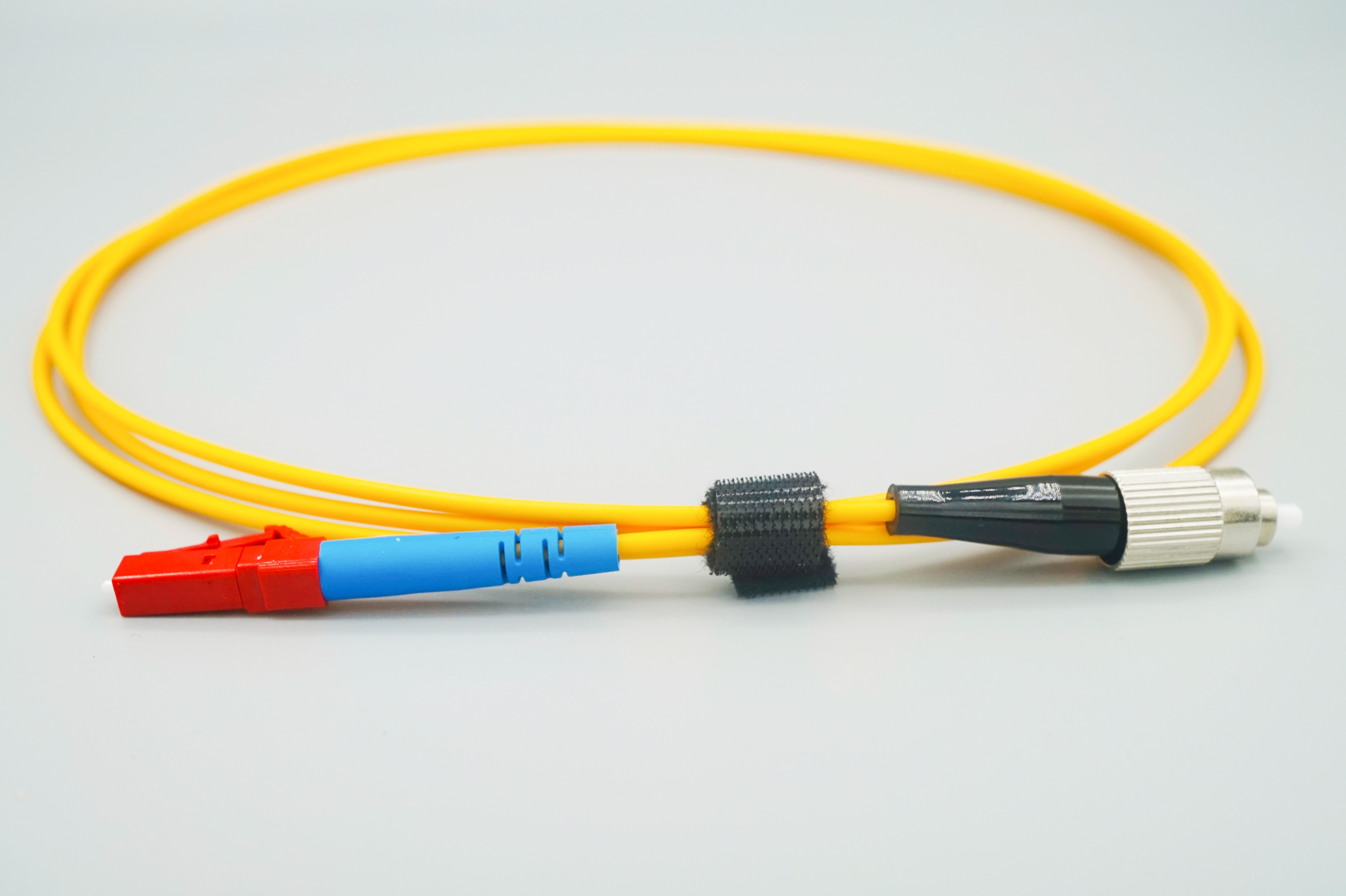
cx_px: 673
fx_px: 1681
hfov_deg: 43.6
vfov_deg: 29.8
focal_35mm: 45
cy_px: 448
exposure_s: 1/400
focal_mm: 30
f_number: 8
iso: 400
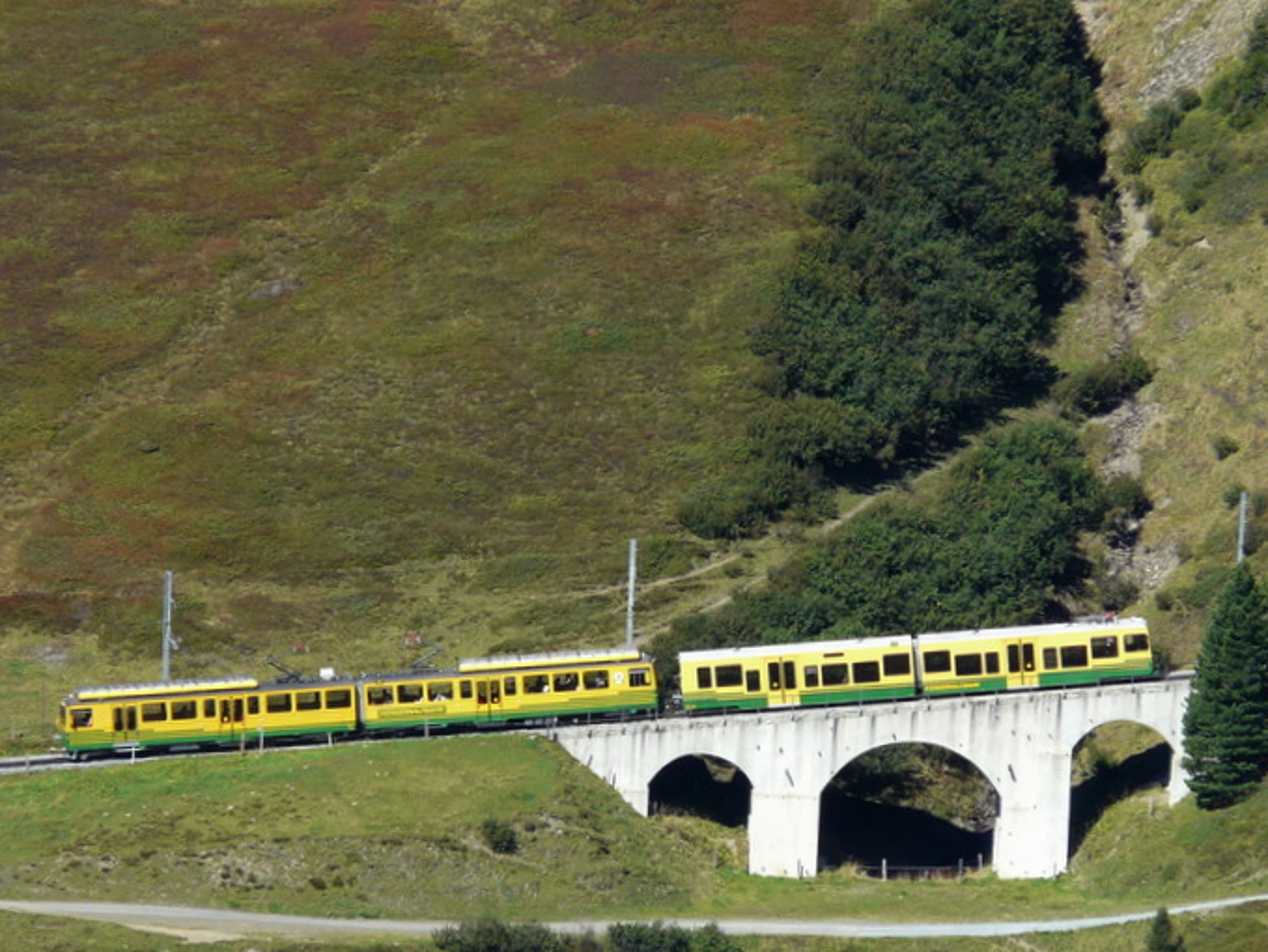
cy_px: 610
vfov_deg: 2.6
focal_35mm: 577
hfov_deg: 3.4
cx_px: 618
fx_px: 21147
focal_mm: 64.3
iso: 100
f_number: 5.6
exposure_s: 1/320
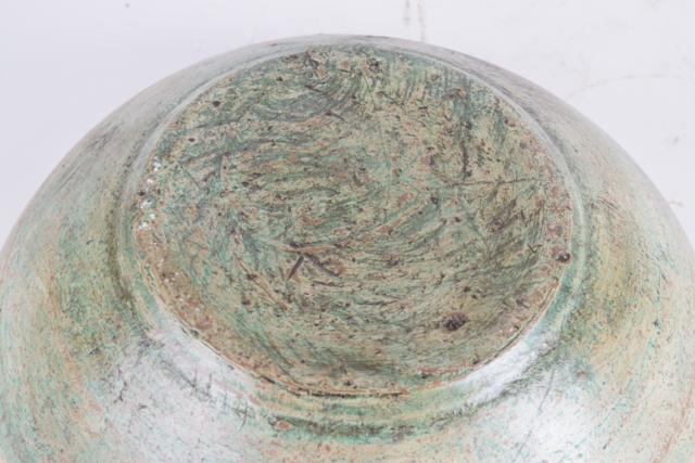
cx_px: 348
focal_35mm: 82
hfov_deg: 24.6
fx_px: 1593
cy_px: 232
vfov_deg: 16.6
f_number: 8
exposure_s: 1/125
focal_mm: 55
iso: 800
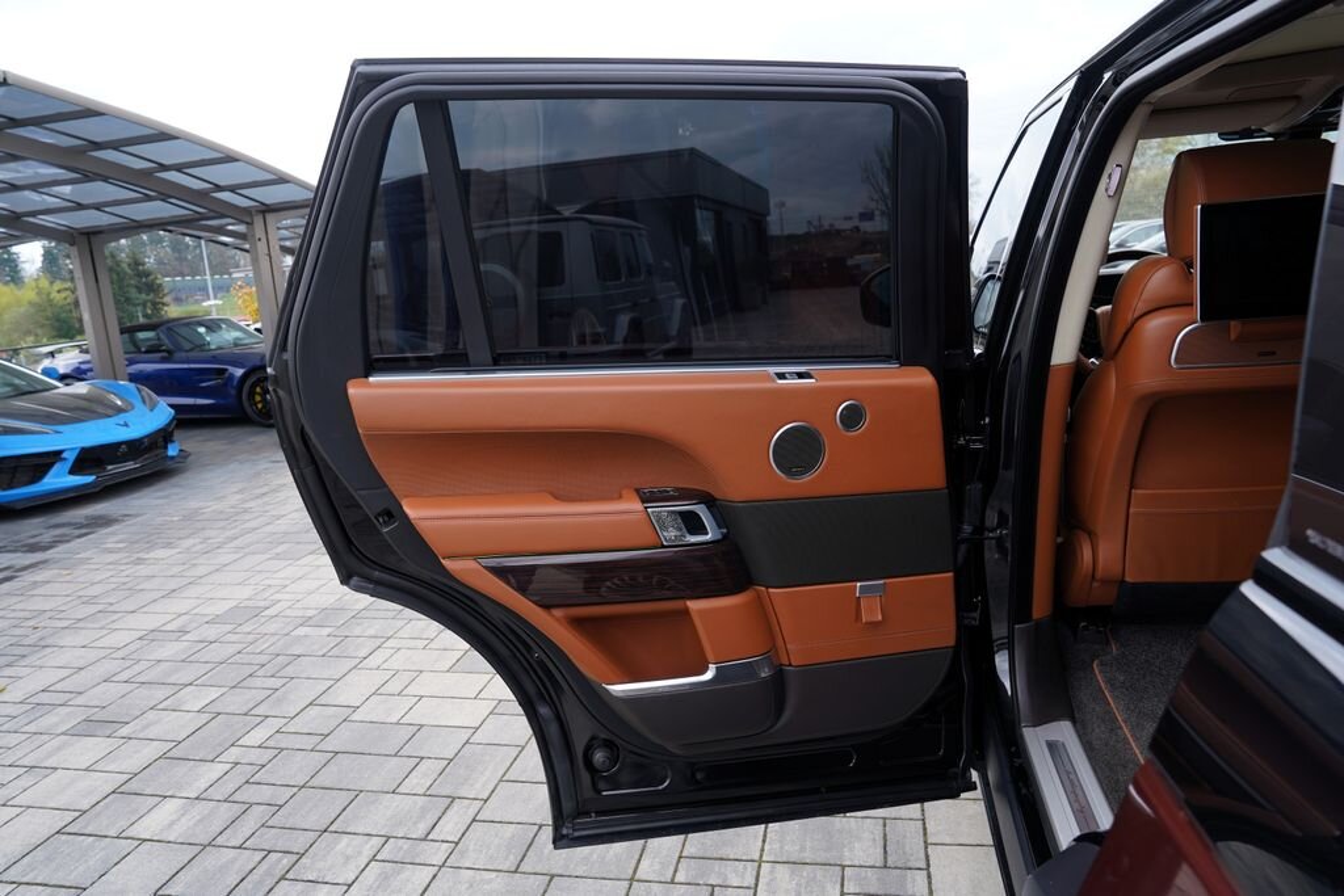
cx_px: 672
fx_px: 896
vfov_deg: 53.1
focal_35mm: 24
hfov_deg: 73.7
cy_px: 448
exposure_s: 1/125
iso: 100
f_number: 5.6
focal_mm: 24
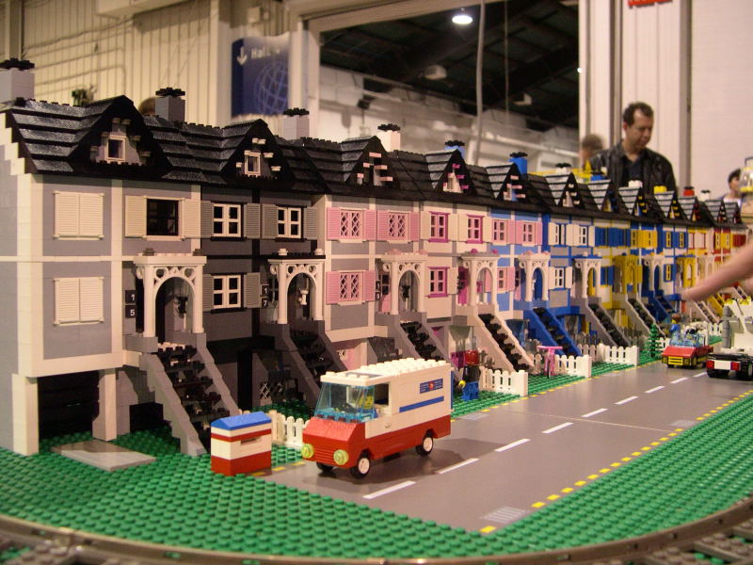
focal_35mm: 38
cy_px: 282
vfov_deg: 37.7
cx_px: 376
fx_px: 827
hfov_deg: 49.0
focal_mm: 8
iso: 400
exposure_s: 1/25.3
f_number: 2.8
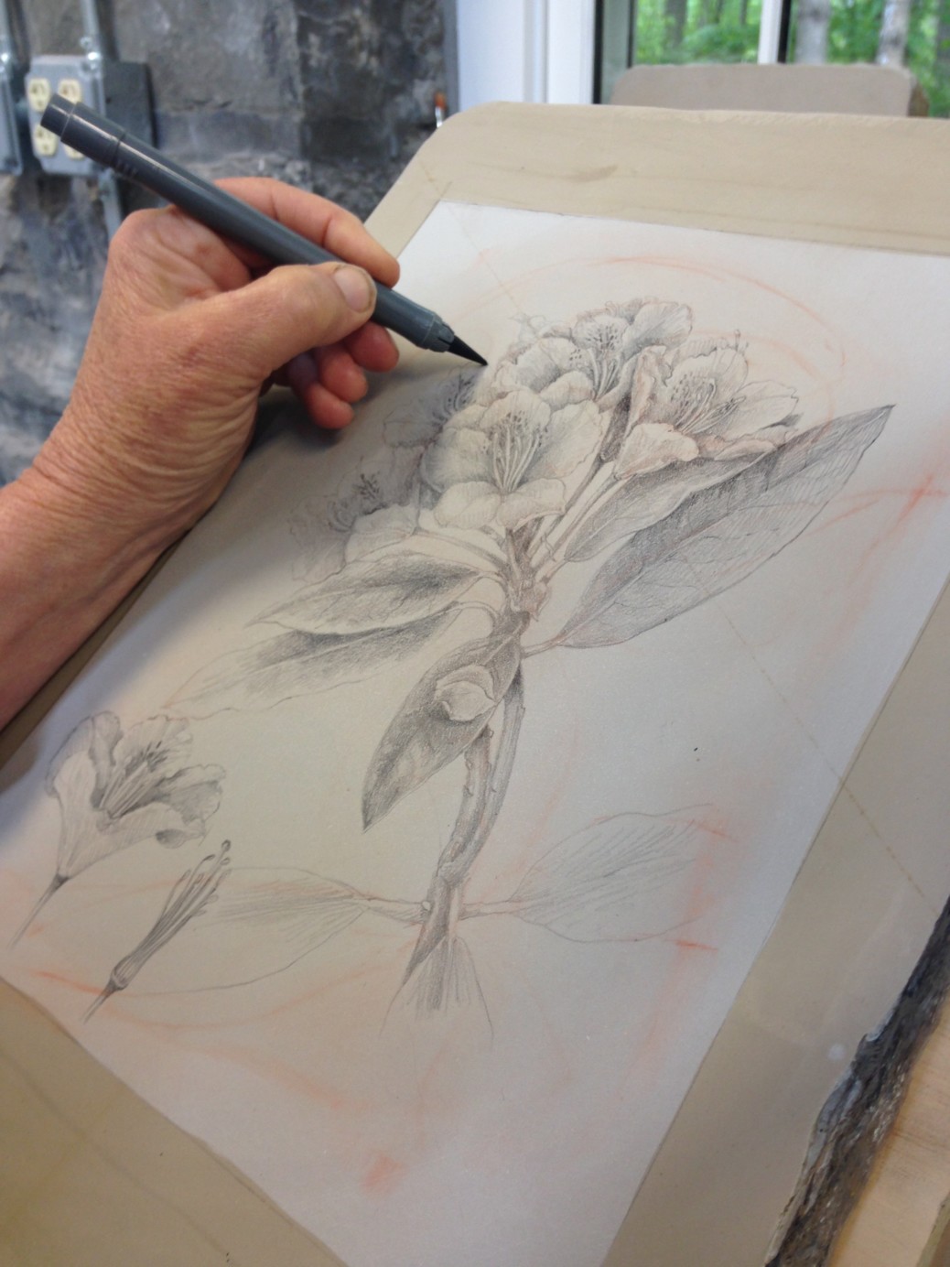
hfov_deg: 42.9
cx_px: 475
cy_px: 634
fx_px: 1208
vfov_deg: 55.4
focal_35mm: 33
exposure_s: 1/30
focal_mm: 4.12
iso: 50
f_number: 2.4
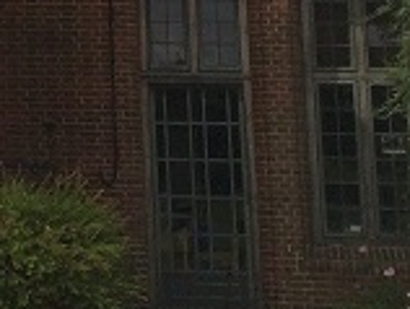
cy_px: -319
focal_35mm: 183
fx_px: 2171
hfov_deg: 10.1
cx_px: -379
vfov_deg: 7.8
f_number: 2.2
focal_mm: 4.15
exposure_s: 1/3165
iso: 32
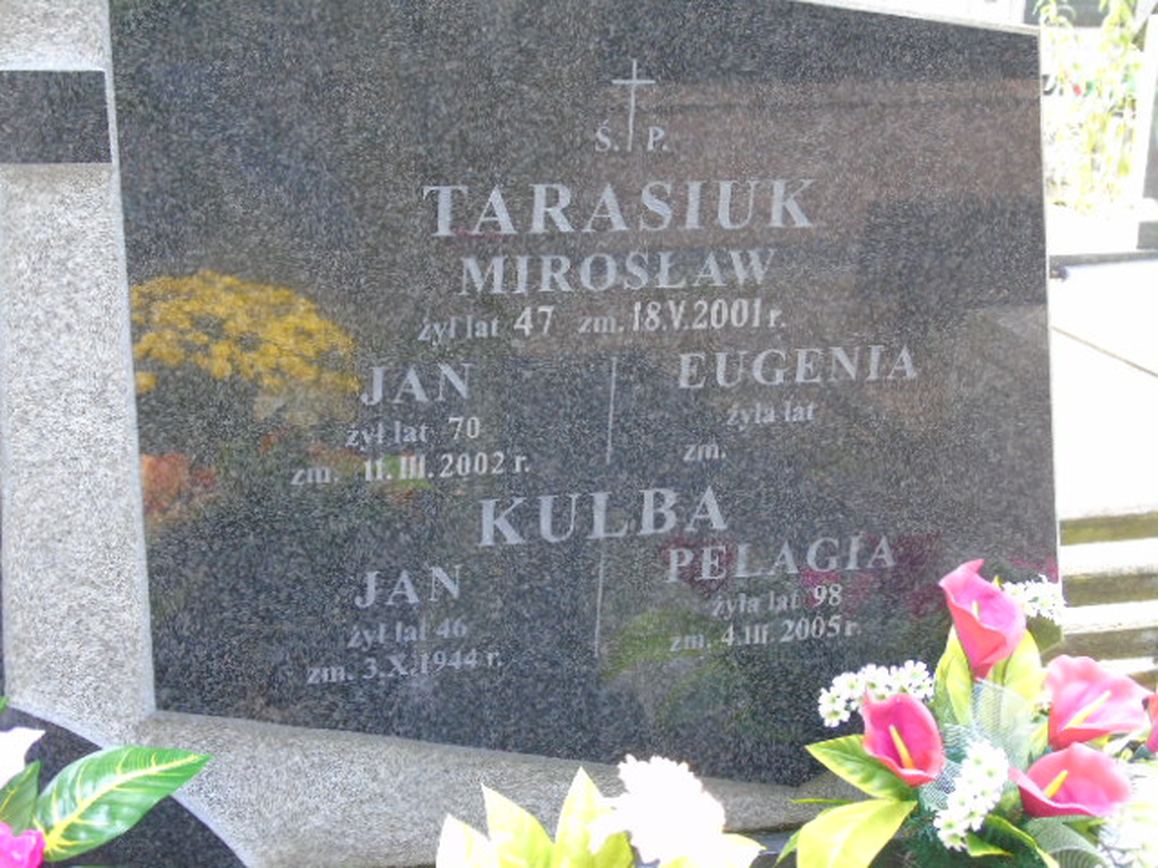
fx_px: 2375
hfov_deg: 27.4
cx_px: 579
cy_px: 434
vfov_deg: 20.7
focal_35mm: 71
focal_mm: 13
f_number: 4.7
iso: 400
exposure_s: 1/30
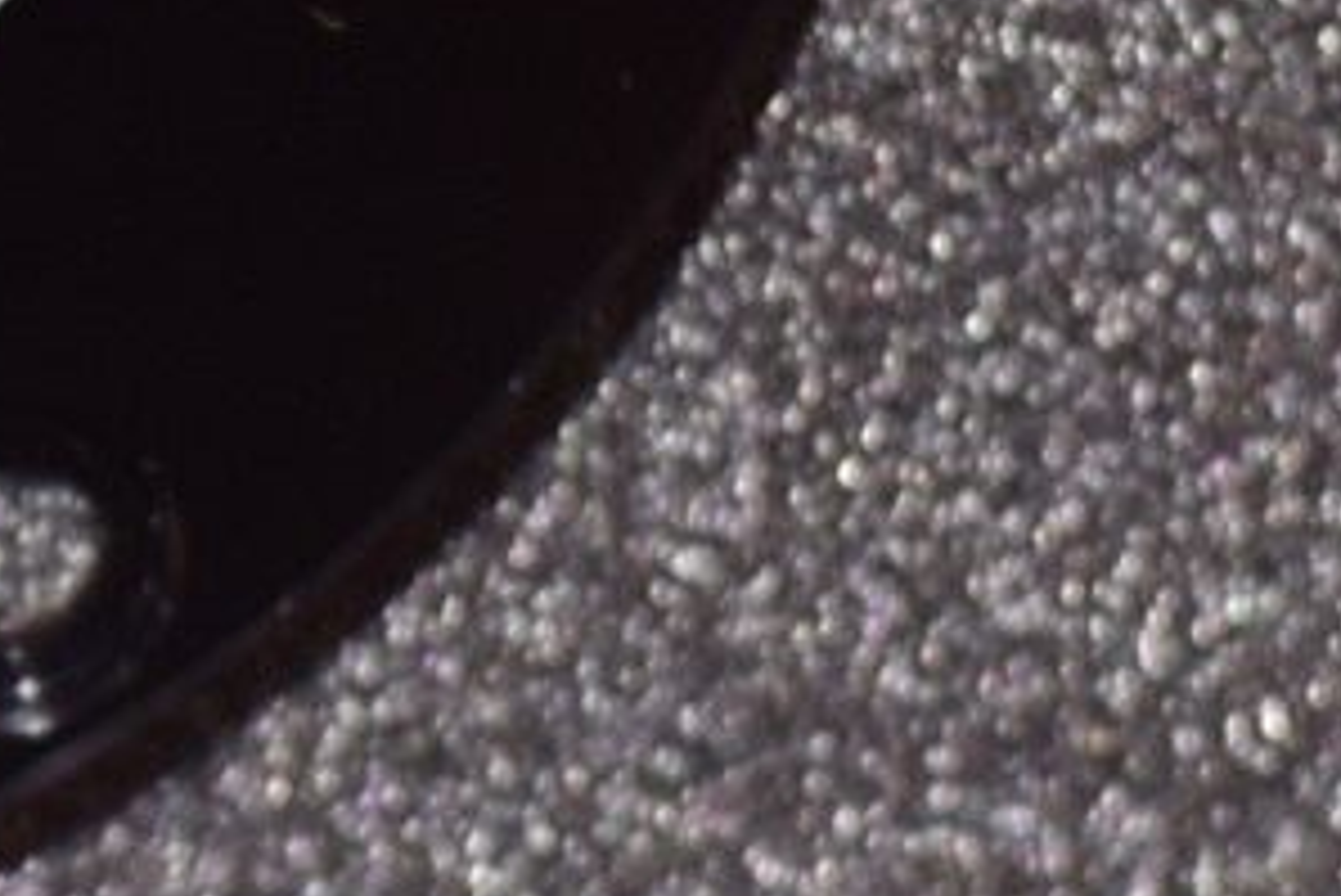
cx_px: -1364
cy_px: -599
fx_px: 10497
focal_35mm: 282
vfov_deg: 4.8
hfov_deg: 7.0
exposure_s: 1/20
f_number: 2.8
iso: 1250
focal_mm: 35
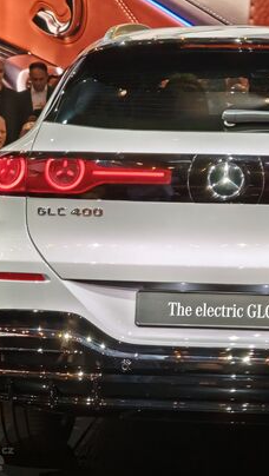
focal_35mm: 103
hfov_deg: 11.7
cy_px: 239
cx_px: 238
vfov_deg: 20.7
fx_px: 1303
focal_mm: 11.5
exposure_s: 1/100
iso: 320
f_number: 1.8
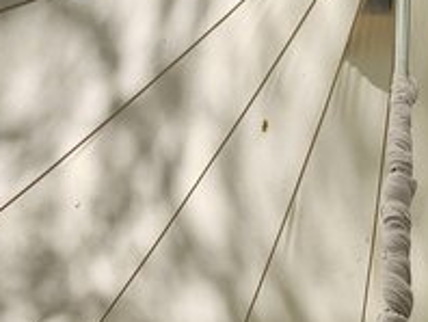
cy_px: 488
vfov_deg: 25.5
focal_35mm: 42
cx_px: 285
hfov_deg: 44.1
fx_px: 520
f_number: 2.2
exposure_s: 1/250
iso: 50
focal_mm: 2.2
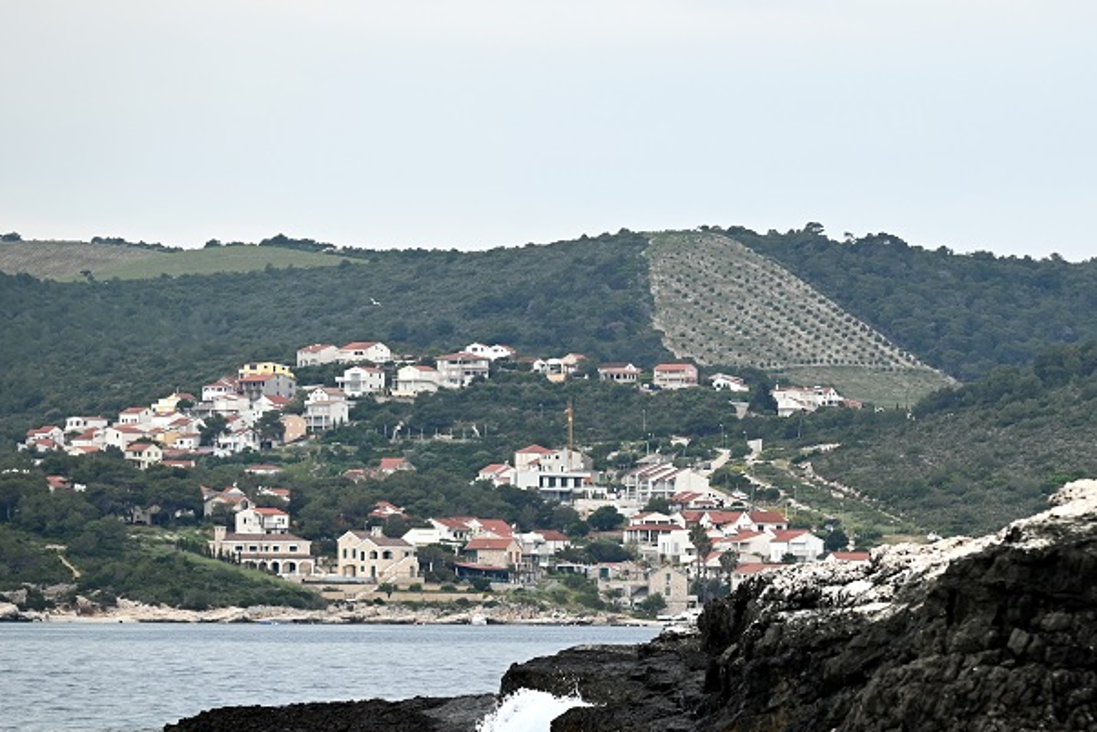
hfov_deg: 9.6
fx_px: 6493
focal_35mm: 213
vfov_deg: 6.5
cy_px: 452
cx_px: 785
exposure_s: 1/500
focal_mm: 135
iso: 200
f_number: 5.6
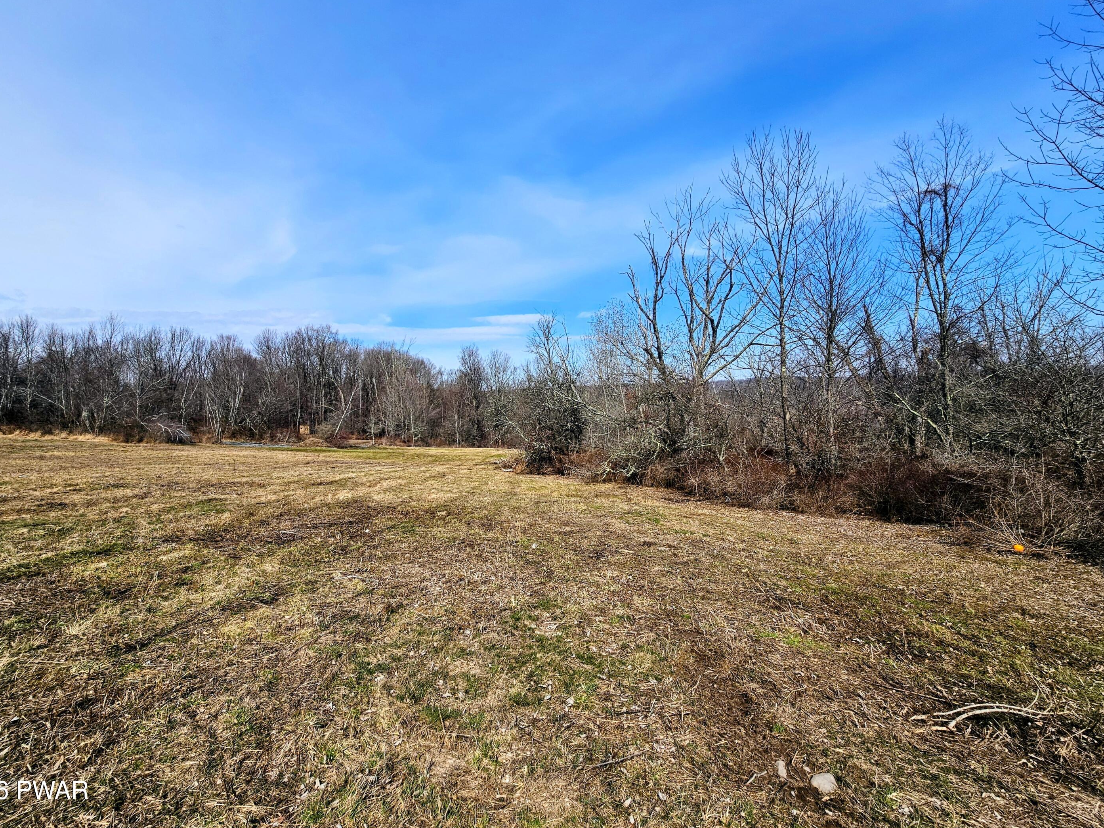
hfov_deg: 102.0
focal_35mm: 14
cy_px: 385
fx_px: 446
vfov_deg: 85.5
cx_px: 527
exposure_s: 1/2905
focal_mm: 2.2
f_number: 2.2
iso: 50
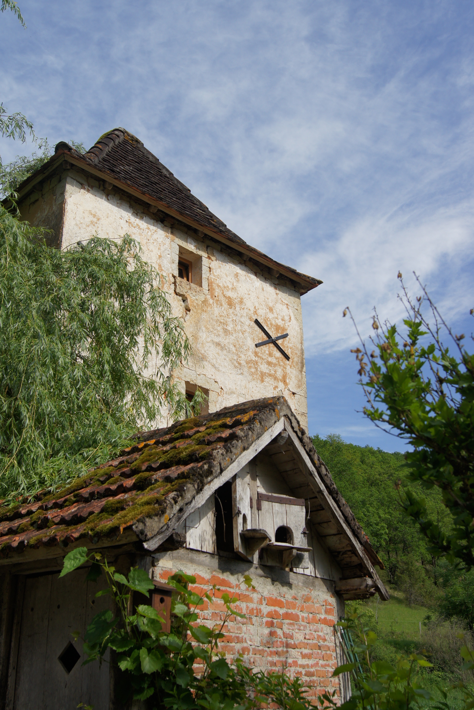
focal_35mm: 36
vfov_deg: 53.1
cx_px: 237
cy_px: 355
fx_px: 711
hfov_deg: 36.9
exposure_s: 1/1000
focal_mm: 24
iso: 200
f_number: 5.6
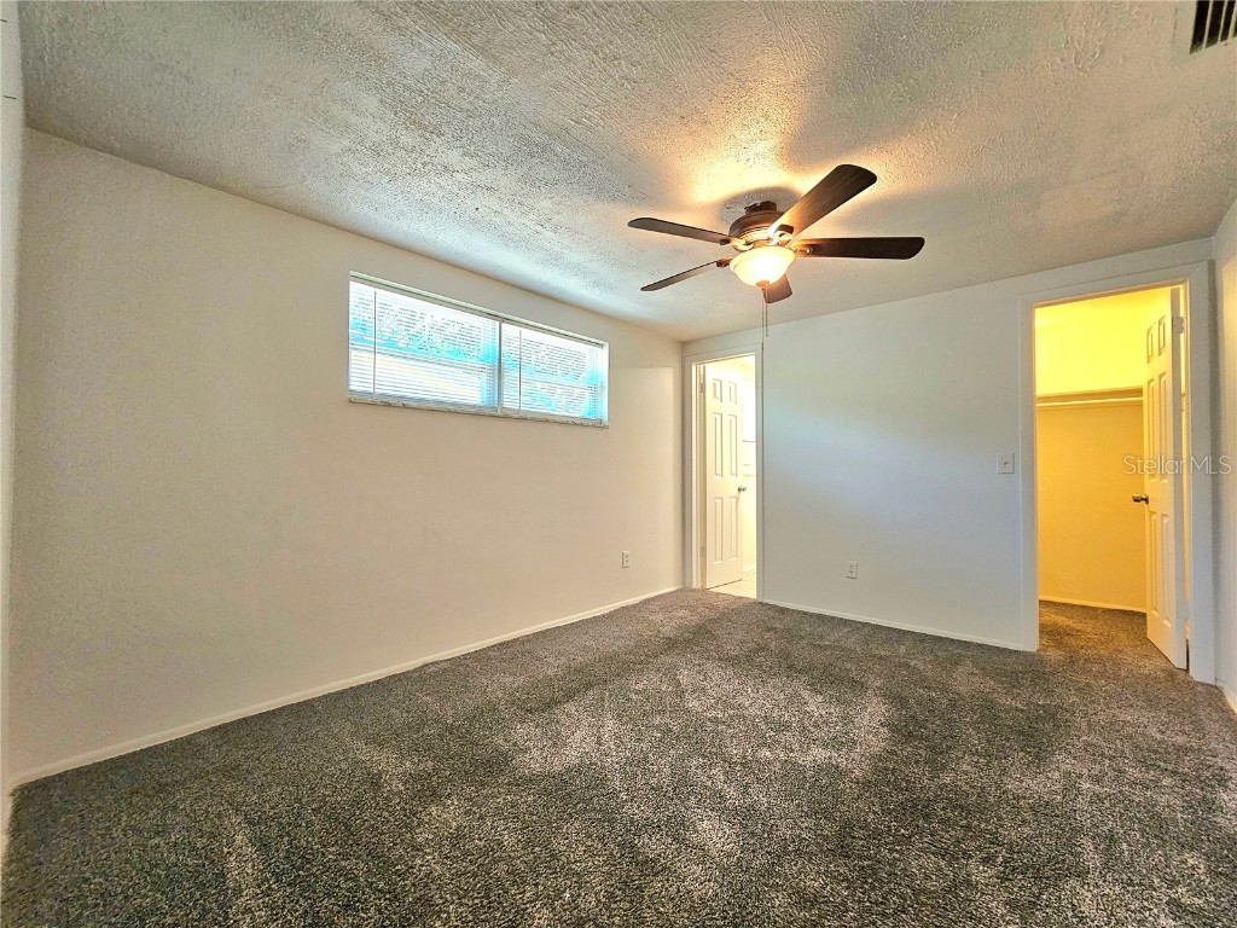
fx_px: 465
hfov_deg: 106.2
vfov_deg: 89.9
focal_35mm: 13
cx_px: 618
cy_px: 464
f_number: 2.2
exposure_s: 1/60.2
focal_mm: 2.2
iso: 250
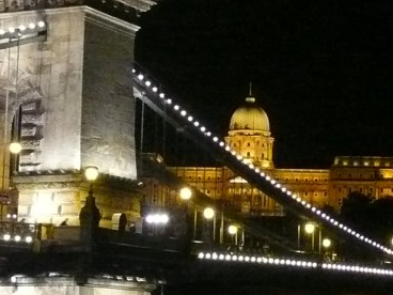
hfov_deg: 14.4
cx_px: 299
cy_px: 126
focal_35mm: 136
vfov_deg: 10.9
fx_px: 1544
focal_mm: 5.8
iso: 800
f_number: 3.7
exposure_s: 1/10
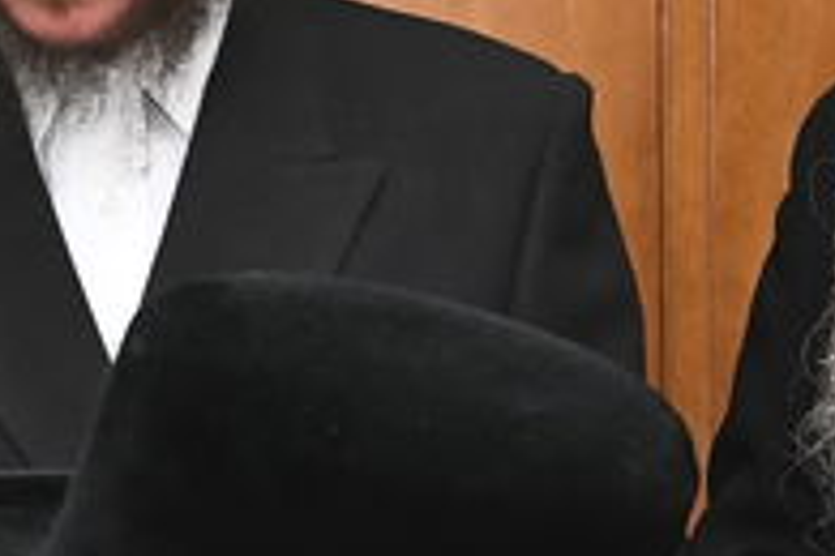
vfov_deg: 5.6
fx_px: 5659
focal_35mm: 244
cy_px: 620
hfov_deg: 8.1
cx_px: -741
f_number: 7.1
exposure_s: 1/200
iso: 1600
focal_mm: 34
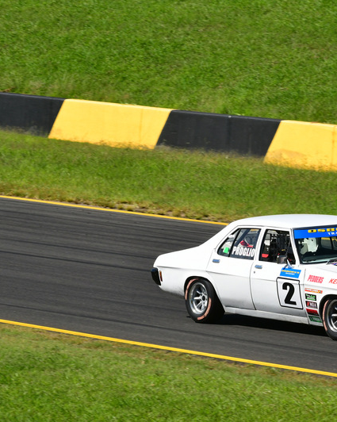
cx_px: 293
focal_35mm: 445
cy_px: 211
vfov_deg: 4.4
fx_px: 5553
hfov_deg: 3.5
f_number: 13
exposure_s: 1/640
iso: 500
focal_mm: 210
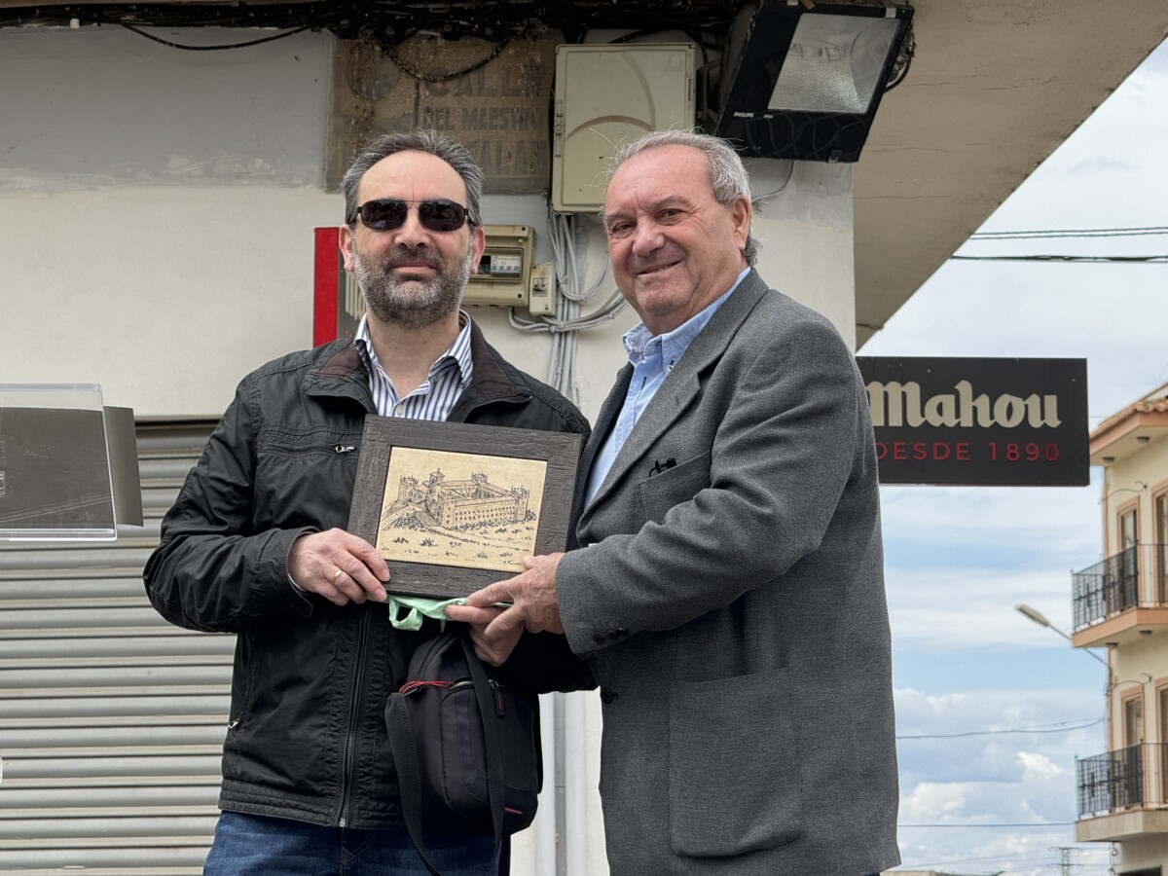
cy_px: 438
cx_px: 584
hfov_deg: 16.4
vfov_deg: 12.3
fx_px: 4049
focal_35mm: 120
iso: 50
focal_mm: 15.66
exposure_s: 1/442
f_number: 2.8
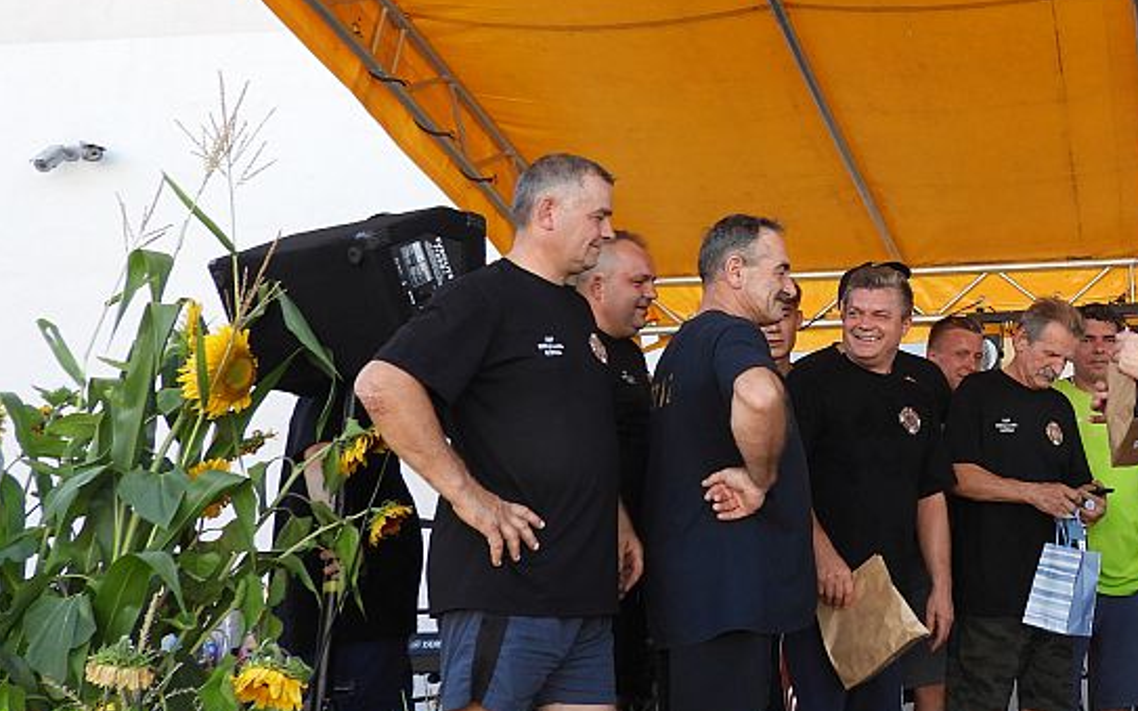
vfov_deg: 26.7
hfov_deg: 38.8
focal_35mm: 48
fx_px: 1488
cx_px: 1035
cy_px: 239
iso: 100
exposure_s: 1/125
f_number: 3.3
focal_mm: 4.3
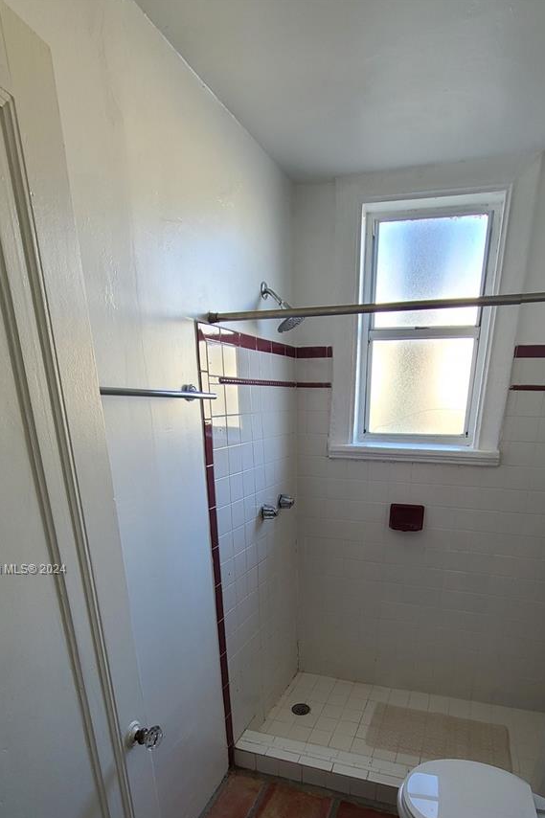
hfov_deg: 64.1
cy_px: 570
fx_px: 432
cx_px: 322
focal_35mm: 19
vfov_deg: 82.8
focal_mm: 2.2
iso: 80
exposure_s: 1/59
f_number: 2.2
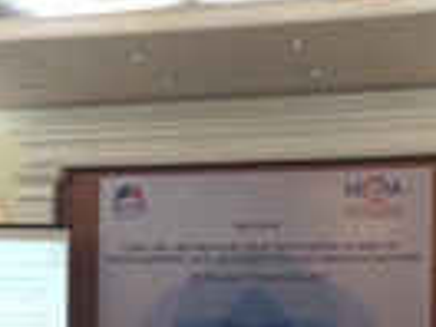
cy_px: 263
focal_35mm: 93
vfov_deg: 15.8
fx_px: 1171
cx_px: 175
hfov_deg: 21.1
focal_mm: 4.28
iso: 100
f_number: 2.4
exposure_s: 1/20
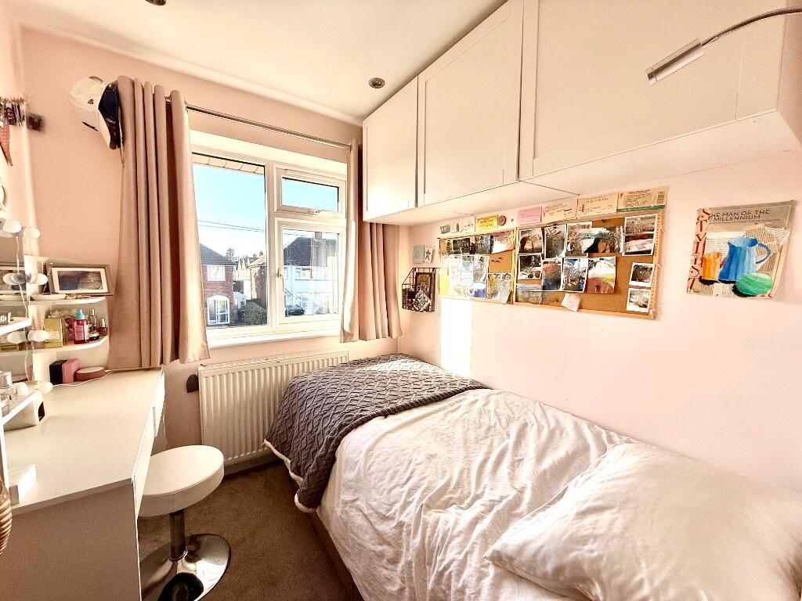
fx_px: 324
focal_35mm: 14
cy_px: 300
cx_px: 401
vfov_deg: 85.7
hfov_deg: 102.1
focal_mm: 2.22
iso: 64
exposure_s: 1/631
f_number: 2.2
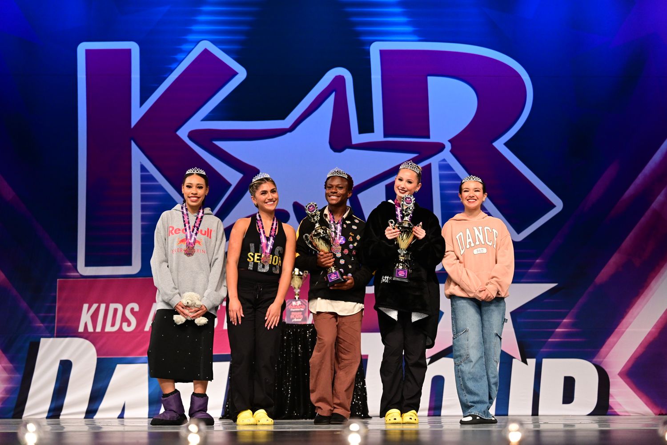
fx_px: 1297
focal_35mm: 70
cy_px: 222
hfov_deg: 28.8
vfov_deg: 19.5
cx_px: 334
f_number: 3.5
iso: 2500
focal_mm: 70
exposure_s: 1/800
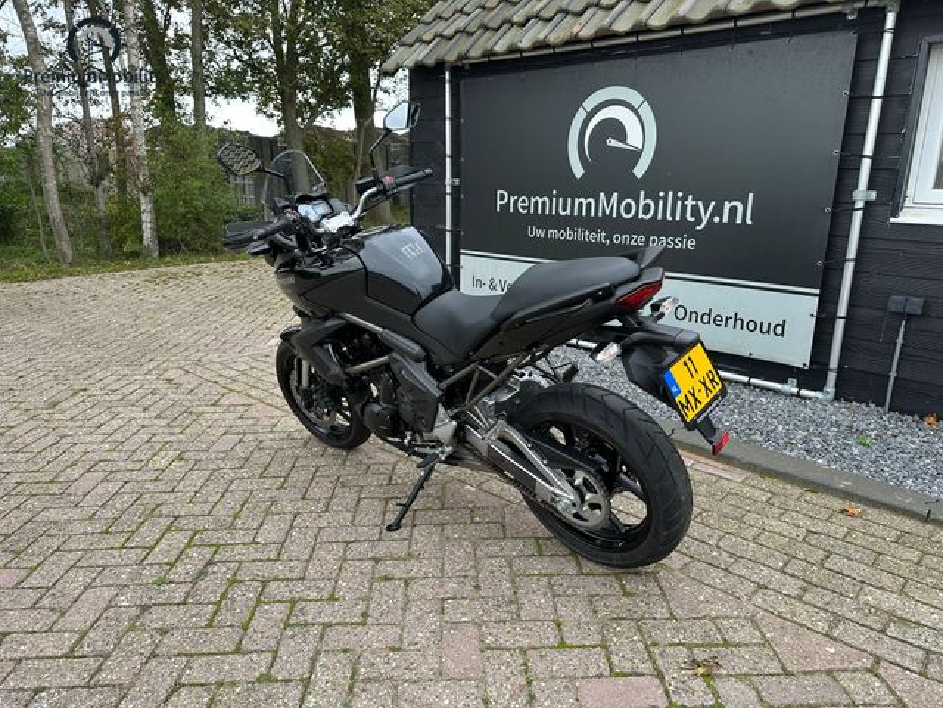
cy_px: 354
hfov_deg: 71.6
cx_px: 472
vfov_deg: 56.8
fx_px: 654
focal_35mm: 24
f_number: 1.78
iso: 100
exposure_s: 1/121
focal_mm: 6.86
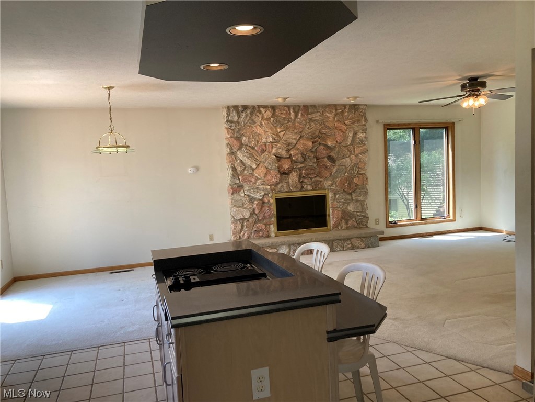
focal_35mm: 28
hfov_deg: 63.4
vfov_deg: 49.7
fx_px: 433
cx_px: 268
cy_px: 201
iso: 40
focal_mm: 3.99
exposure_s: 1/120
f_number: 1.8
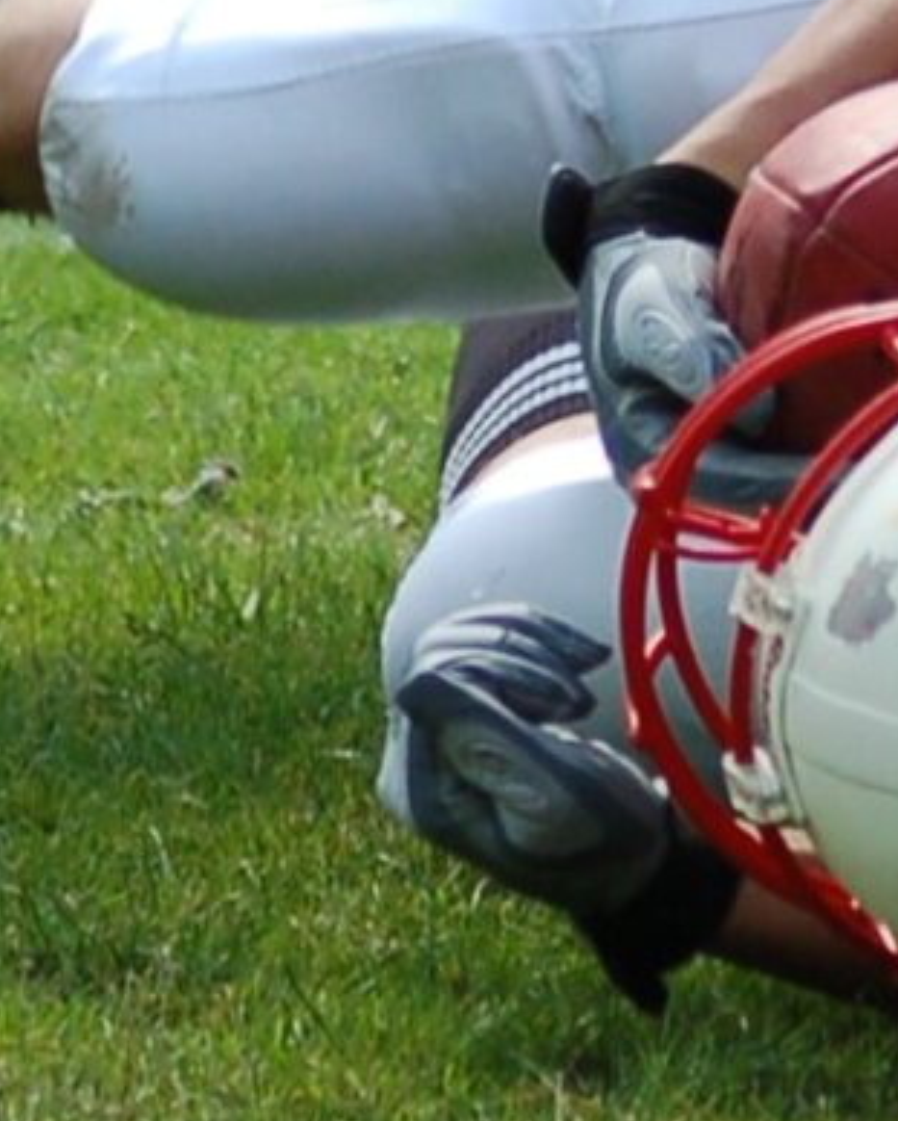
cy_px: -321
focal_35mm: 955
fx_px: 31689
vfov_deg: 2.0
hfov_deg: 1.6
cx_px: 1048
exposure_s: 1/1000
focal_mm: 120
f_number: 4.2
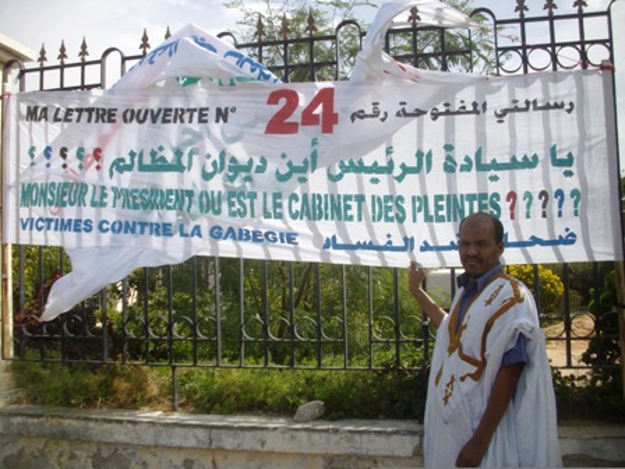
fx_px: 668
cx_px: 312
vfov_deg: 38.7
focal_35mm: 37
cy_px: 234
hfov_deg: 50.1
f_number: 5.6
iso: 80
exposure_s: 1/250
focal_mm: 6.2
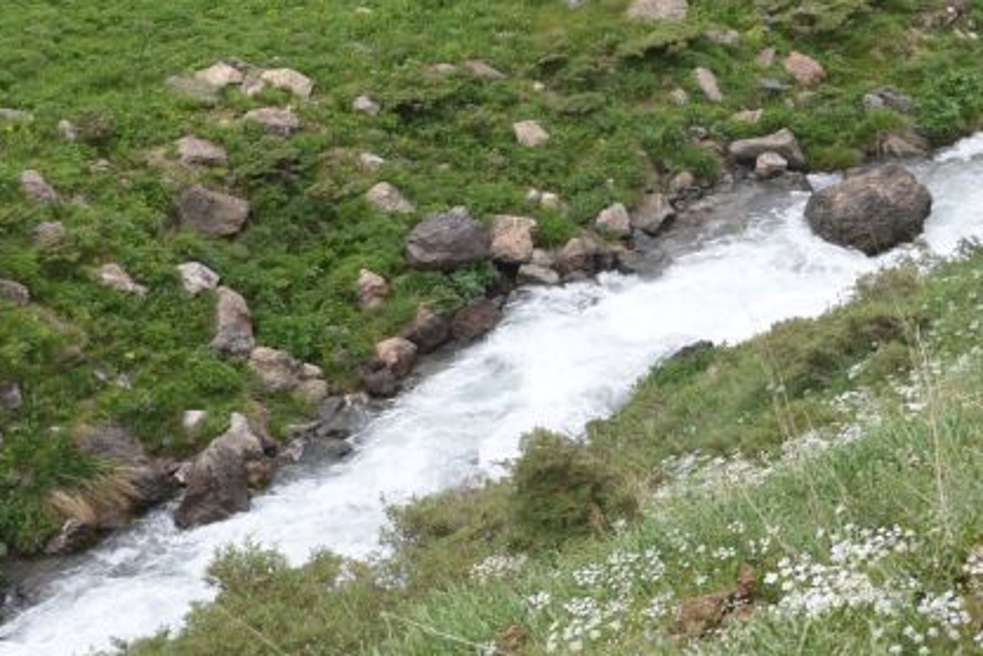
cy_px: -114
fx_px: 4259
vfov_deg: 8.7
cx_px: 705
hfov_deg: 13.1
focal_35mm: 156
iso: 250
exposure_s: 1/125
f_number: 8
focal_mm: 50
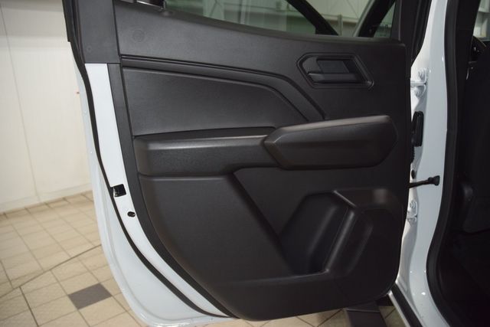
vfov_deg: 48.0
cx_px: 245
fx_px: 368
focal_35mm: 27
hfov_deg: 67.4
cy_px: 164
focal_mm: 18
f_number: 3.5
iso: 900
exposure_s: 1/60
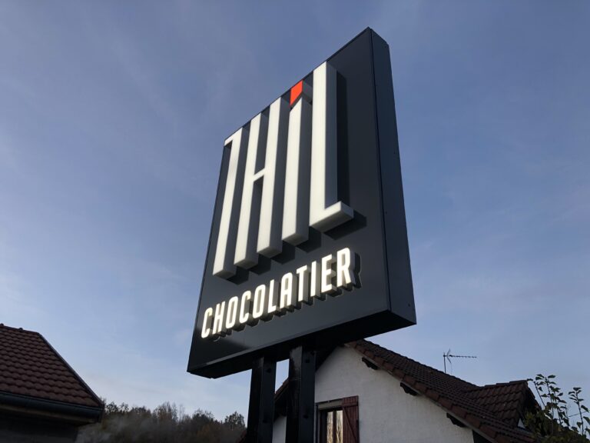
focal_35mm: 28
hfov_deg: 63.4
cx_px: 295
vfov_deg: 49.7
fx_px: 477
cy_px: 222
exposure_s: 1/120
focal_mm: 3.99
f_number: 1.8
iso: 32
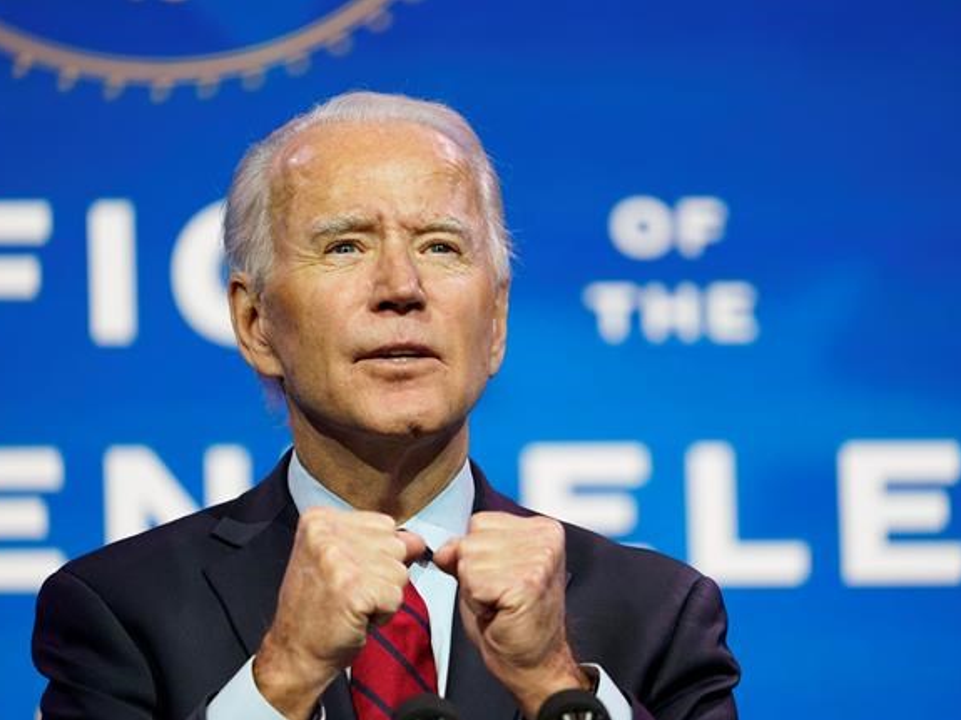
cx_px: 521
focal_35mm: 435
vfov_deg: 3.4
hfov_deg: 4.6
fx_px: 12074
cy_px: 360
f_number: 5.6
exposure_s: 1/125
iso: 1600
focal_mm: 400
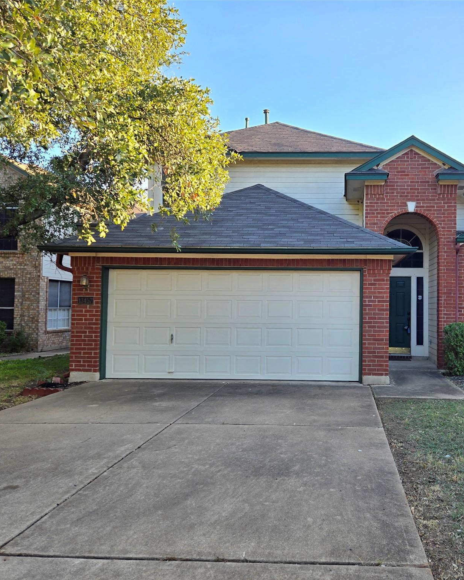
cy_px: 290
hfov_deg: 47.4
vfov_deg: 58.8
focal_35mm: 30
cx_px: 325
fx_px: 515
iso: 25
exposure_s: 1/254
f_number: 1.8
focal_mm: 5.4
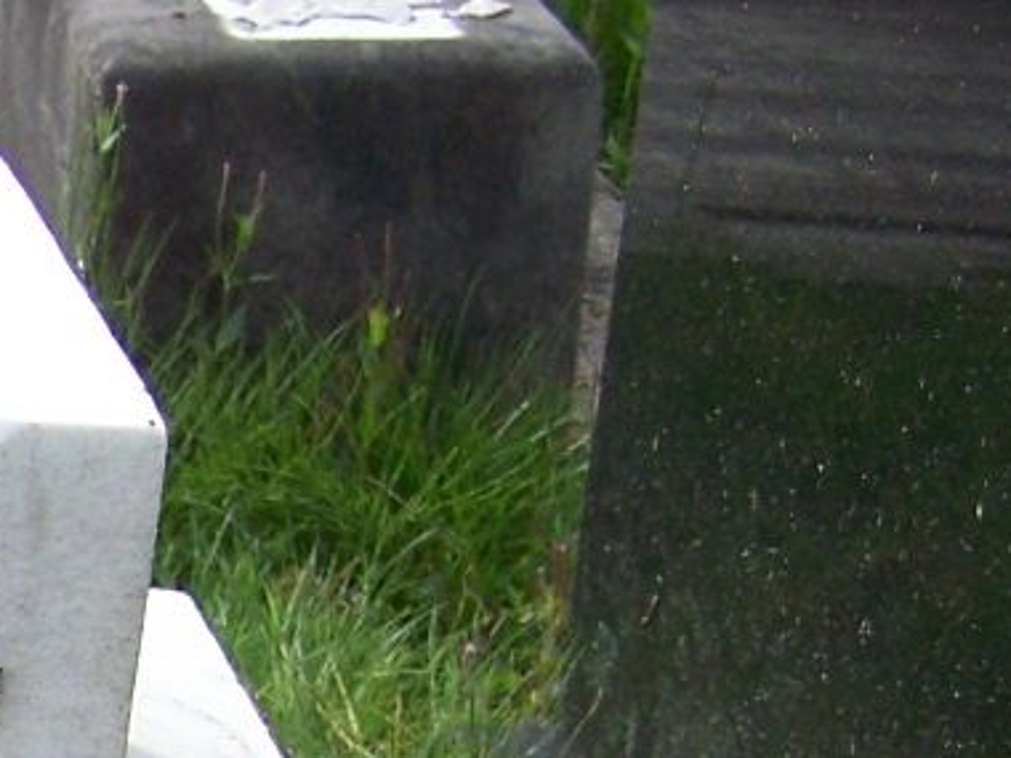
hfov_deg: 11.6
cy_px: 1255
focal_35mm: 160
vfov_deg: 9.0
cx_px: -700
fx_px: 4673
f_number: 2.8
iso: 64
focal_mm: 6.3
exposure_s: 1/400
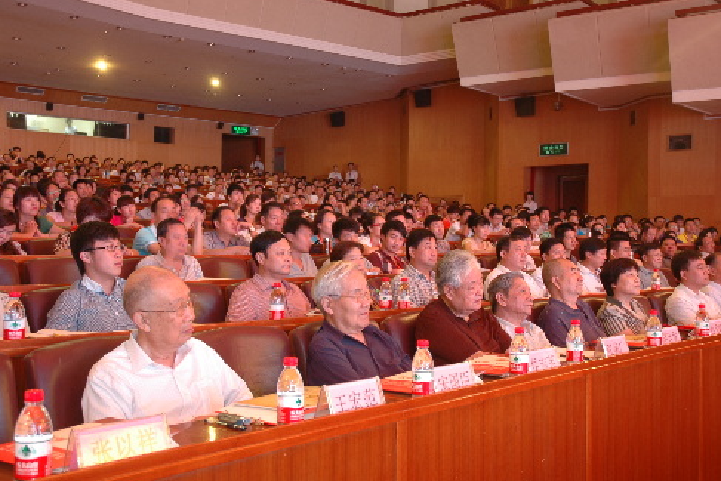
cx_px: 358
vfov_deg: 32.3
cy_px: 241
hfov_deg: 46.9
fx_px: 832
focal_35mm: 42
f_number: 3.8
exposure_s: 1/1.6
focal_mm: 27
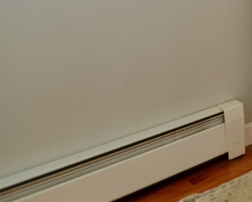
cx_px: 474
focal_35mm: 59
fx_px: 439
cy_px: -81
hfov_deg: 20.4
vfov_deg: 22.4
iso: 100
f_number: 5
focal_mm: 11
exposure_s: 1/5
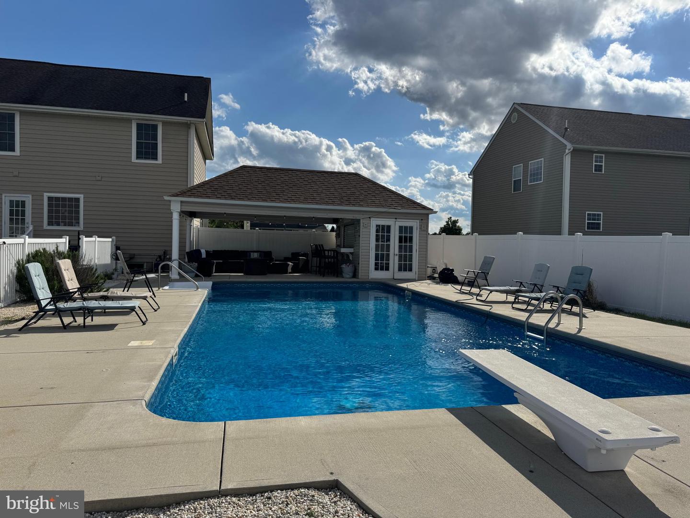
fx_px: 478
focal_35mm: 24
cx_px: 345
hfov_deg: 71.6
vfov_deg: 56.8
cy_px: 259
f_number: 1.78
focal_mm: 6.76
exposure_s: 1/10417
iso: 80
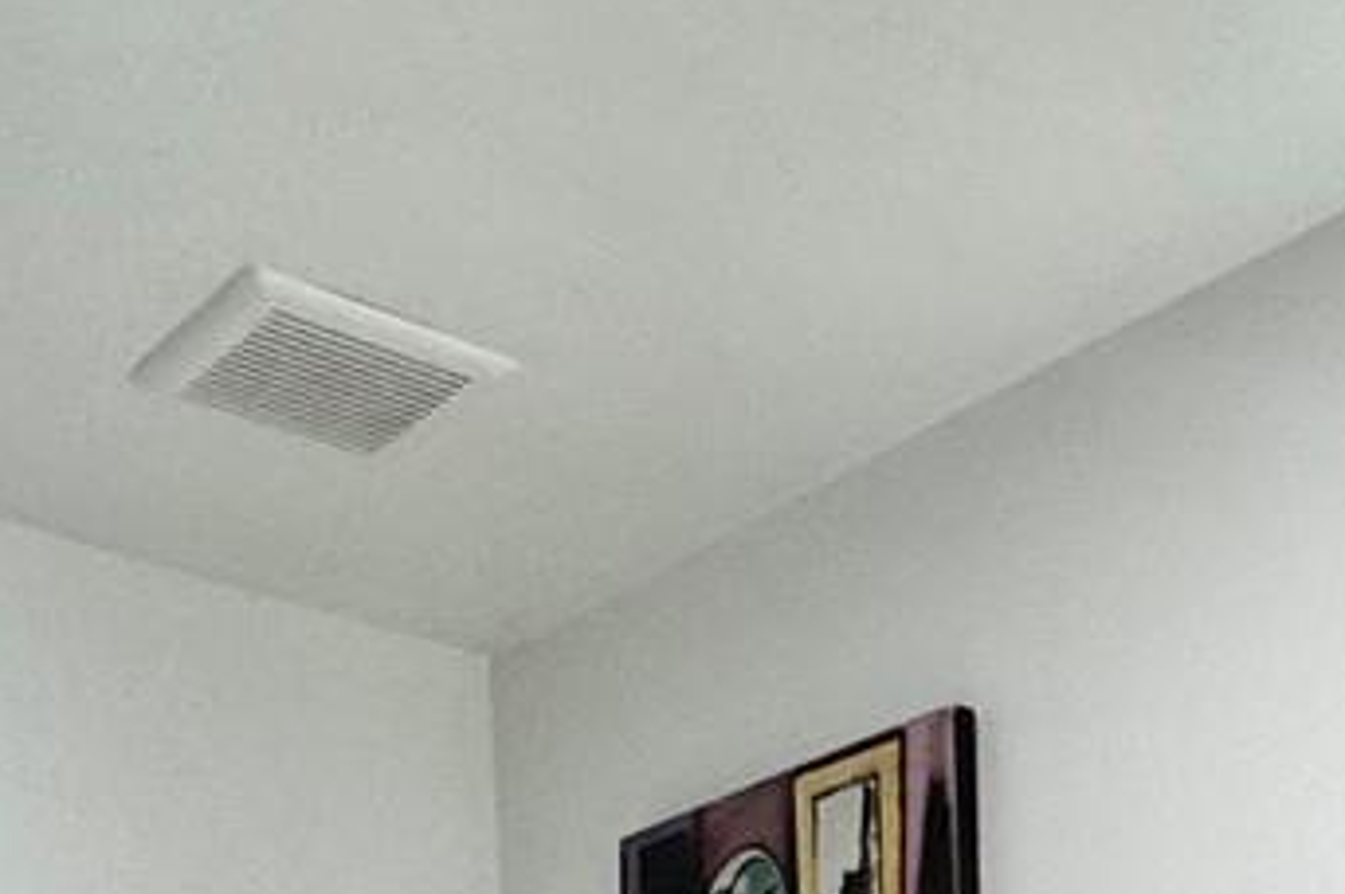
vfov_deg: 15.9
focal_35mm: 68
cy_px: 1768
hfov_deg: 28.9
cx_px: 1121
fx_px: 2538
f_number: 2.2
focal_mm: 2.22
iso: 160
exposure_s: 1/120
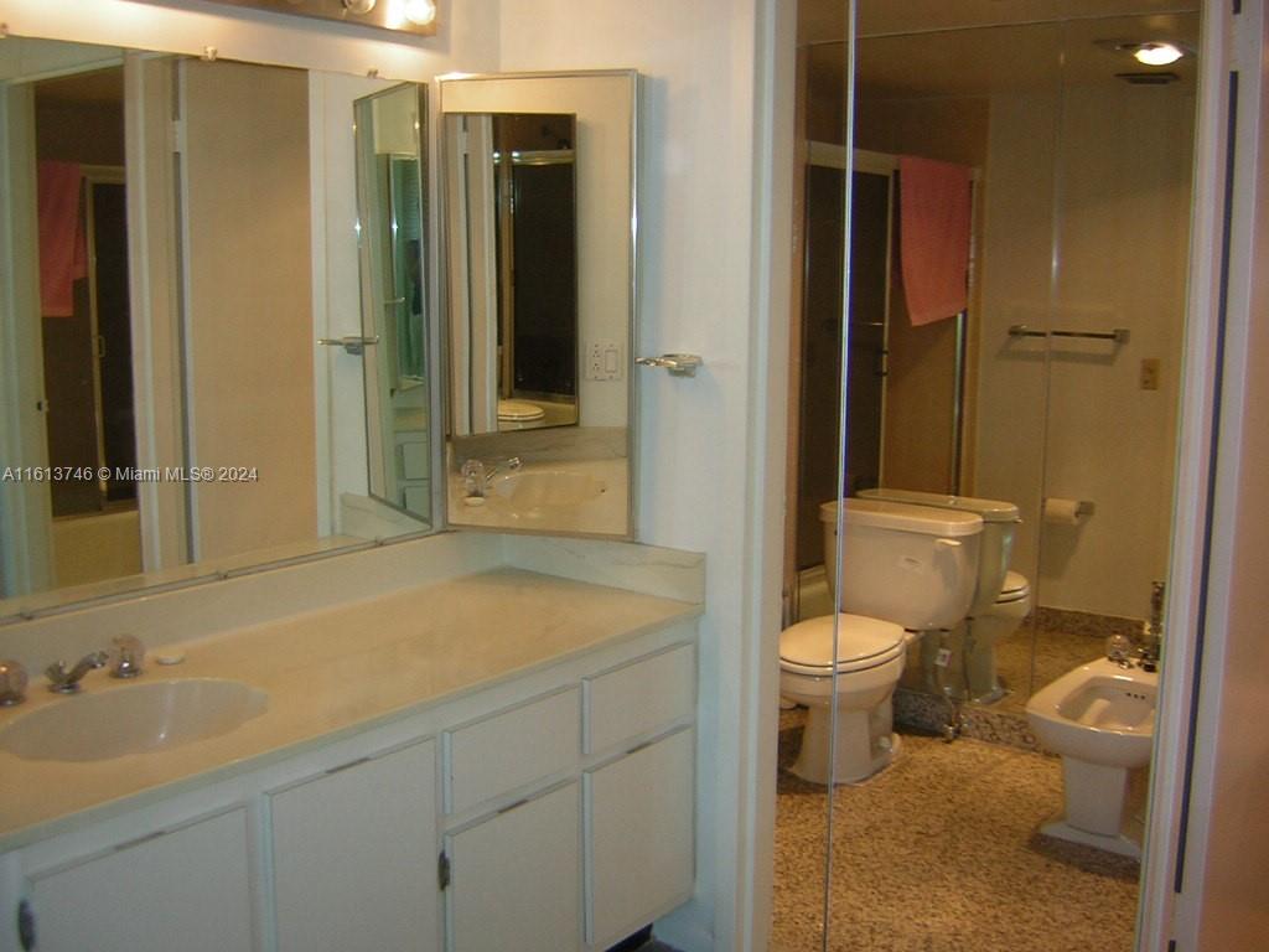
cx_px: 634
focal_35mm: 36
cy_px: 476
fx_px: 1320
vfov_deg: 39.7
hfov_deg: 51.4
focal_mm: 4.7
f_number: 2.6
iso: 50
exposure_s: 1/30
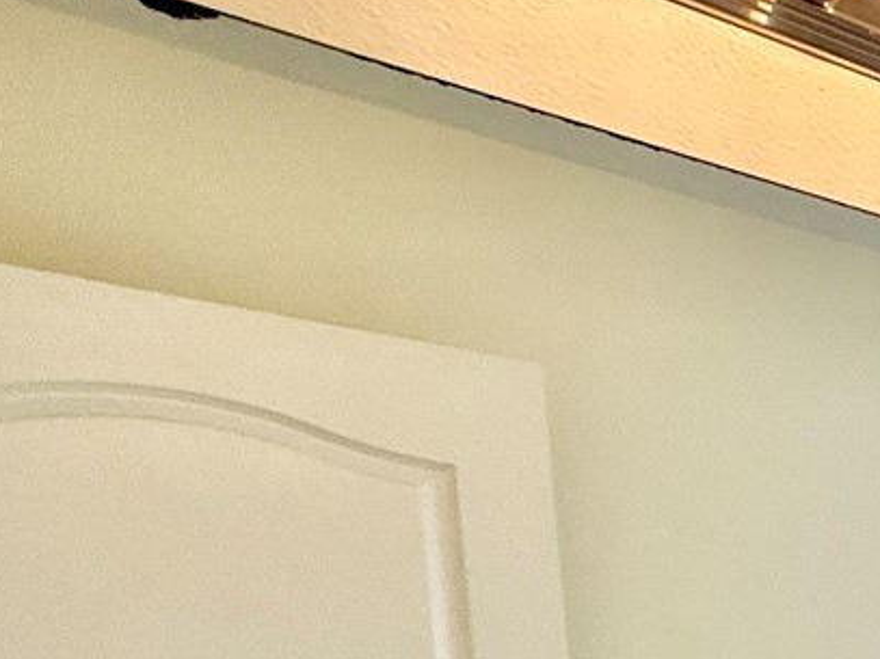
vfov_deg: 23.2
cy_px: 884
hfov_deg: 20.4
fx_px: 1398
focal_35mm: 55
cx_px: 1682
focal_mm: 2.22
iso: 100
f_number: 2.2
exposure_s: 1/120
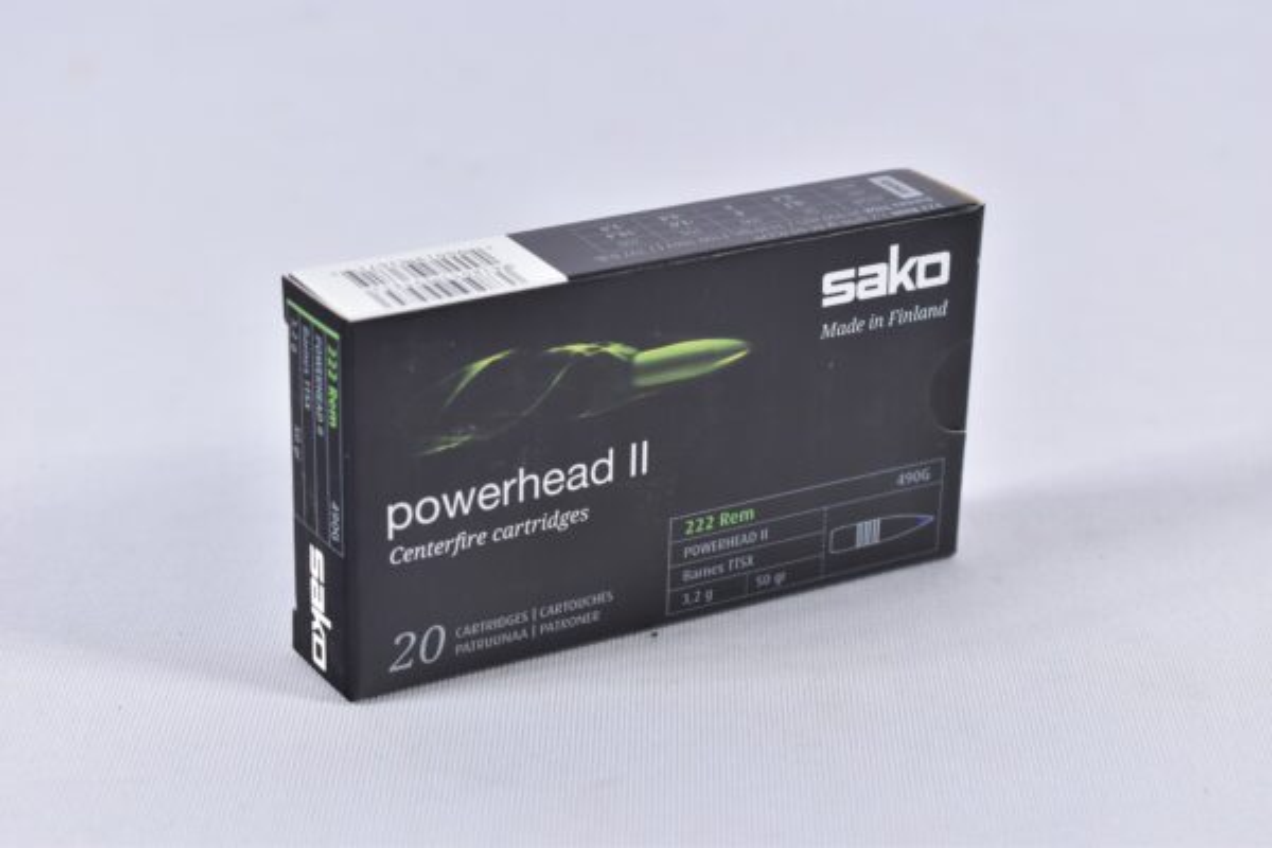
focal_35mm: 82
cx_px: 636
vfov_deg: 16.6
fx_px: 2915
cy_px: 424
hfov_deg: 24.6
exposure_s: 1/50
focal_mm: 55
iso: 640
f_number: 5.6
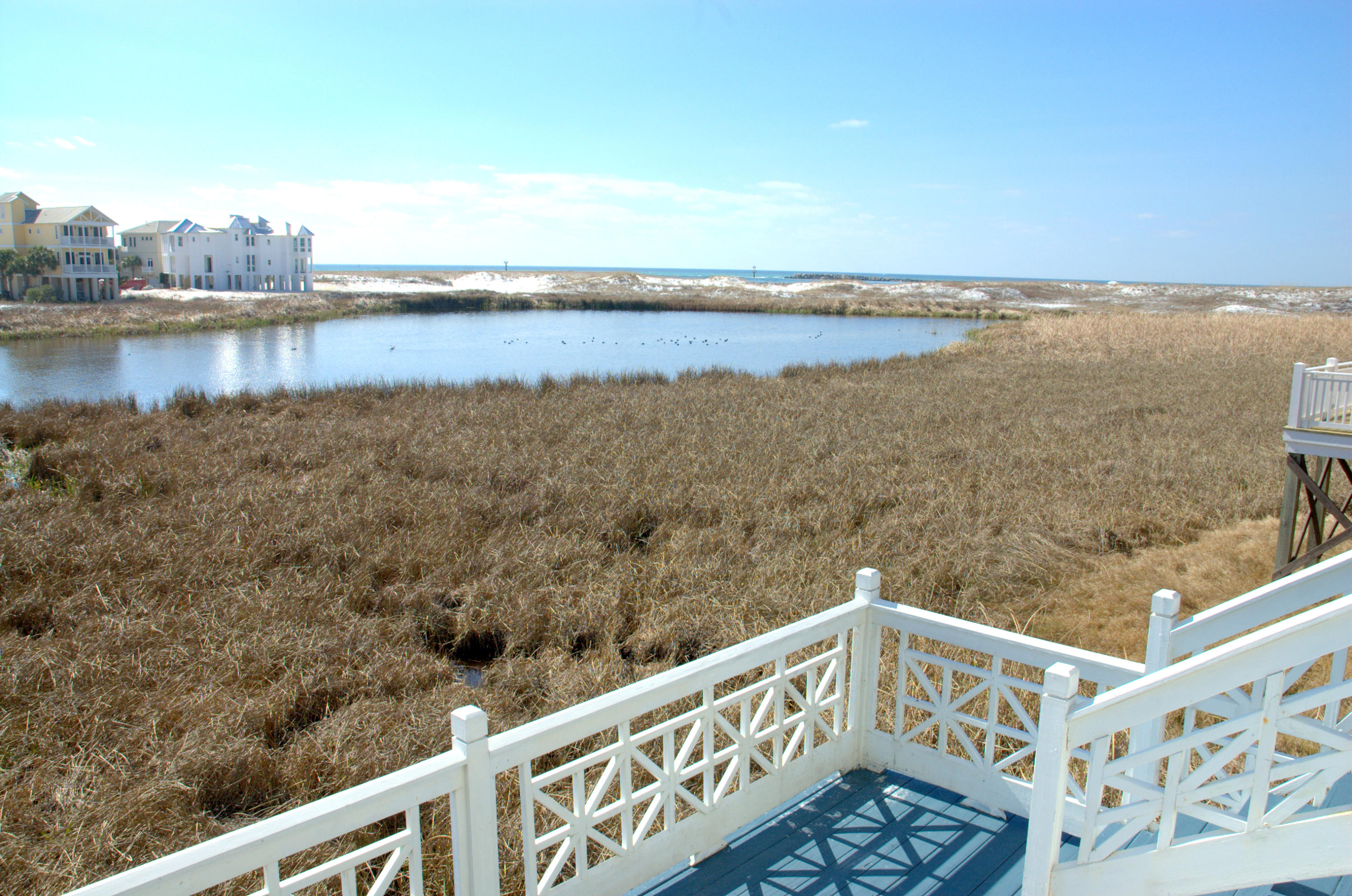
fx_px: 1012
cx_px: 676
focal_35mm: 27
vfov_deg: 47.8
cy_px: 448
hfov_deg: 67.5
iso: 200
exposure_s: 1/400
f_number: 10
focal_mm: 18
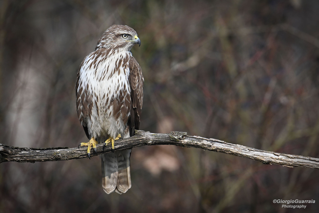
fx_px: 5316
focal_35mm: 600
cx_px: 160
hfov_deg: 3.4
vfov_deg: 2.3
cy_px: 106
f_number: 5
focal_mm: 400
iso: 640
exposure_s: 1/2500
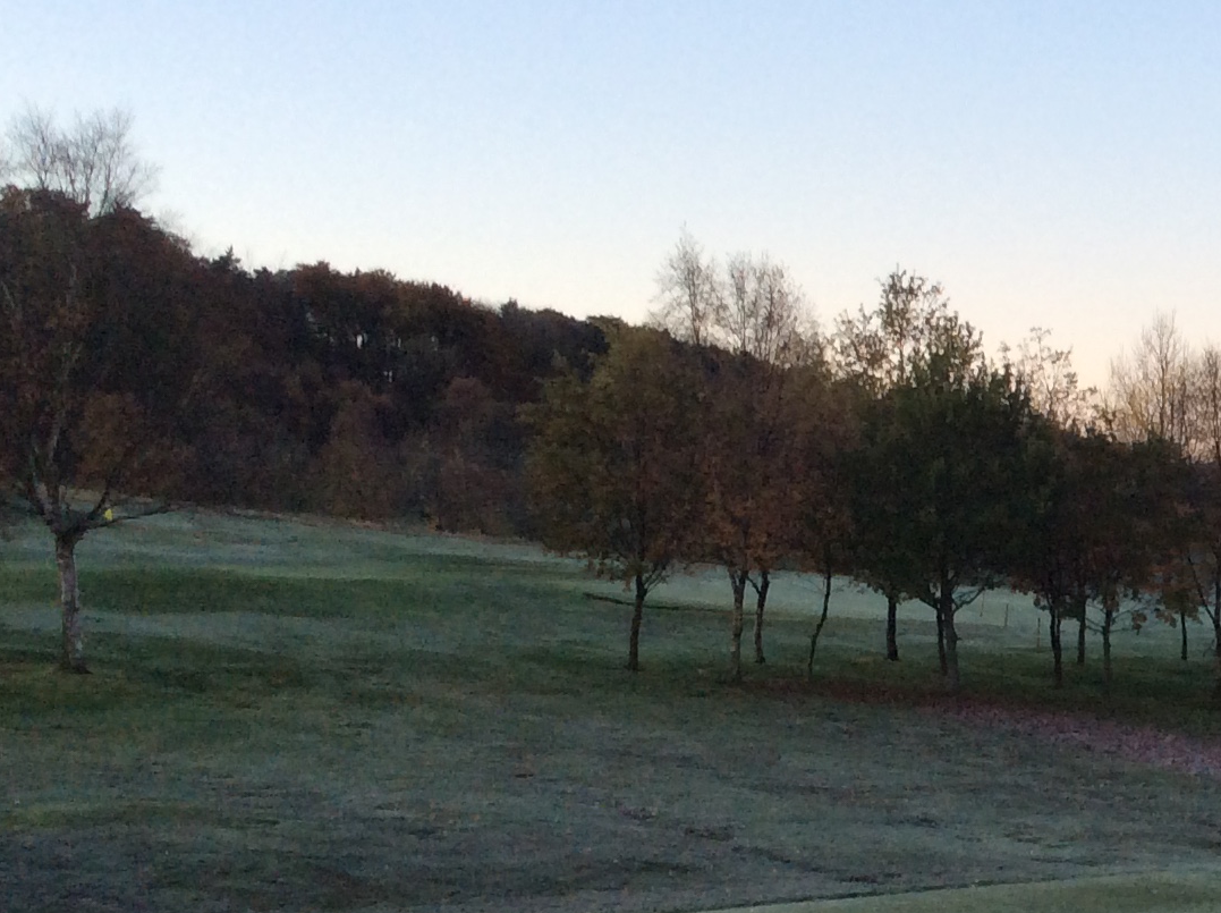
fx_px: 2713
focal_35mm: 77
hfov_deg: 23.4
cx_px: 1422
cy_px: 535
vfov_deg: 19.1
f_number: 2.4
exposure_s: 1/100
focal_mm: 3.3
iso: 50
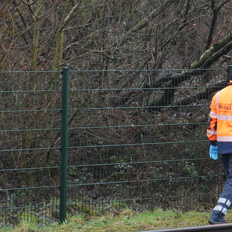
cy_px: 65
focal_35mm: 286
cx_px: 243
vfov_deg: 6.1
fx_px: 2169
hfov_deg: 6.1
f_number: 5
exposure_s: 1/200
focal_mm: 105
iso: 800
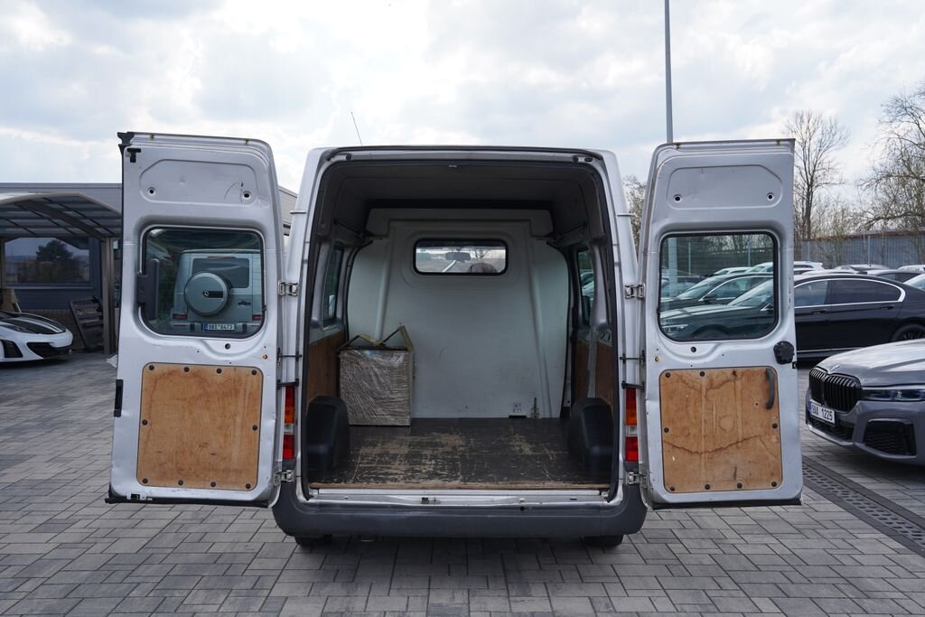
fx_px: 874
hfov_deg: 55.8
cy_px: 308
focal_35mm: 34
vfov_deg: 38.9
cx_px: 462
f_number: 7.1
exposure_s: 1/250
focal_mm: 34
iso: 100
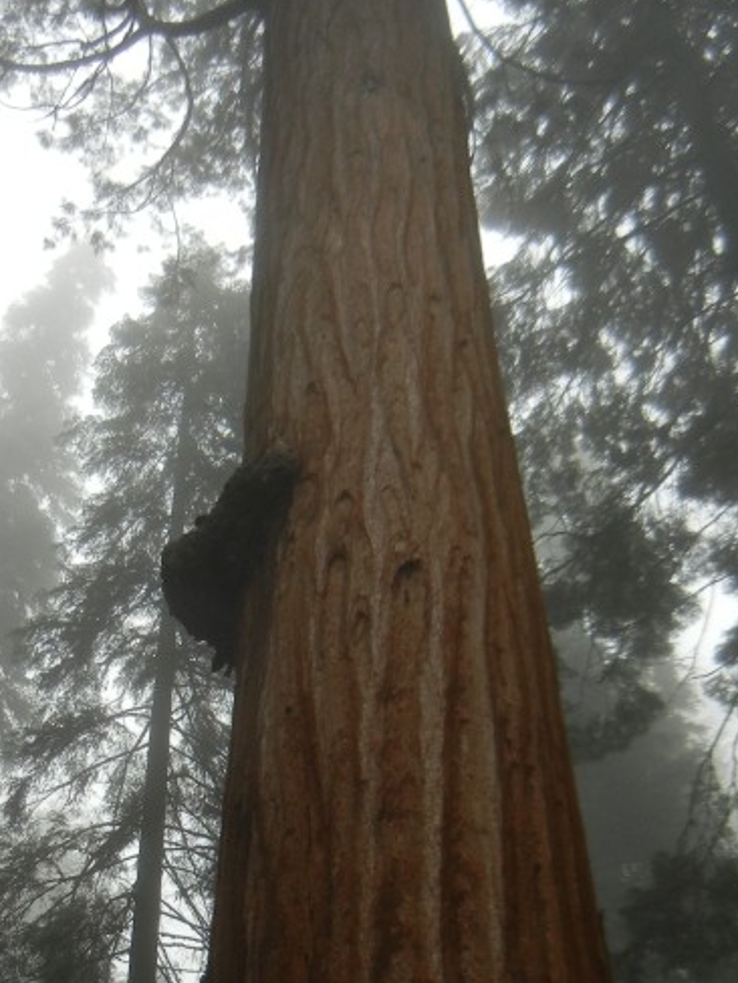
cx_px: 218
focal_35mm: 63
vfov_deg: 30.0
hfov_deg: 23.1
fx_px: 1791
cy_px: 780
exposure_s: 1/172
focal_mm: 5.4
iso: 160
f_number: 3.5
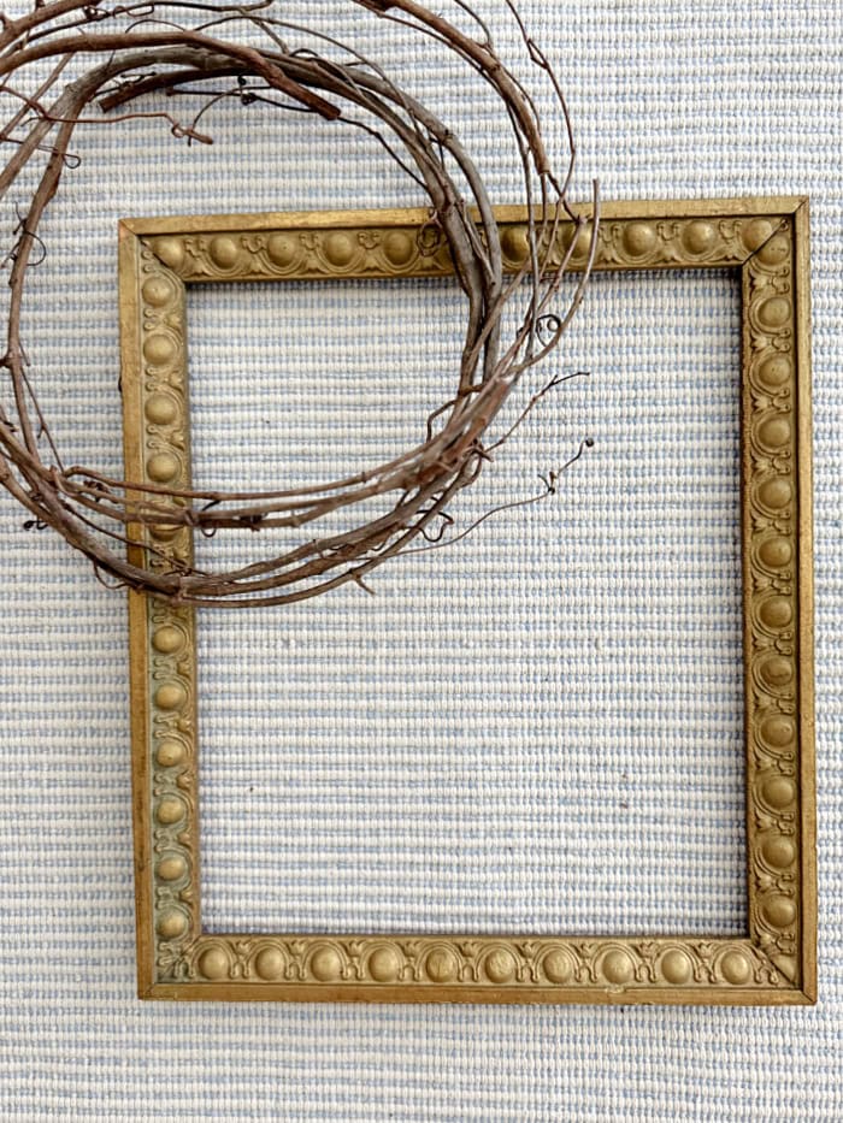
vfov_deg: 71.6
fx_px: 779
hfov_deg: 56.8
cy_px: 562
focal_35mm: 24
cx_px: 422
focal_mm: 6.8
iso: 200
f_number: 1.8
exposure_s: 1/63
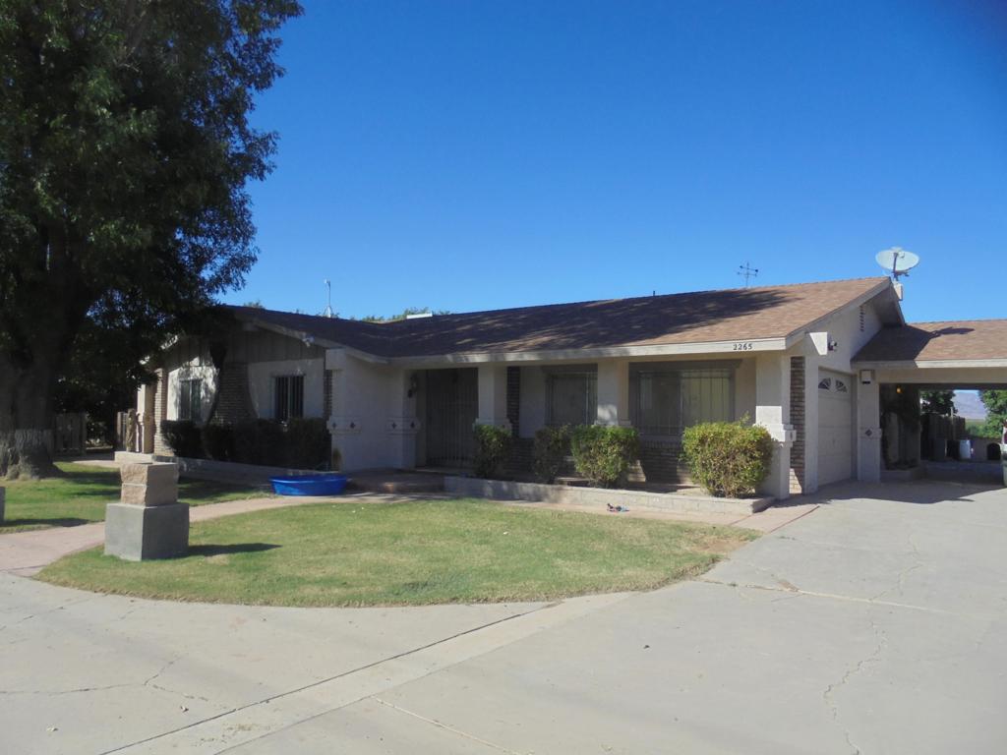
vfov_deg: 53.1
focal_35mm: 26
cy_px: 378
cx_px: 504
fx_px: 756
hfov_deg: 67.3
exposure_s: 1/800
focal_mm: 4.6
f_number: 3.5
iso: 100
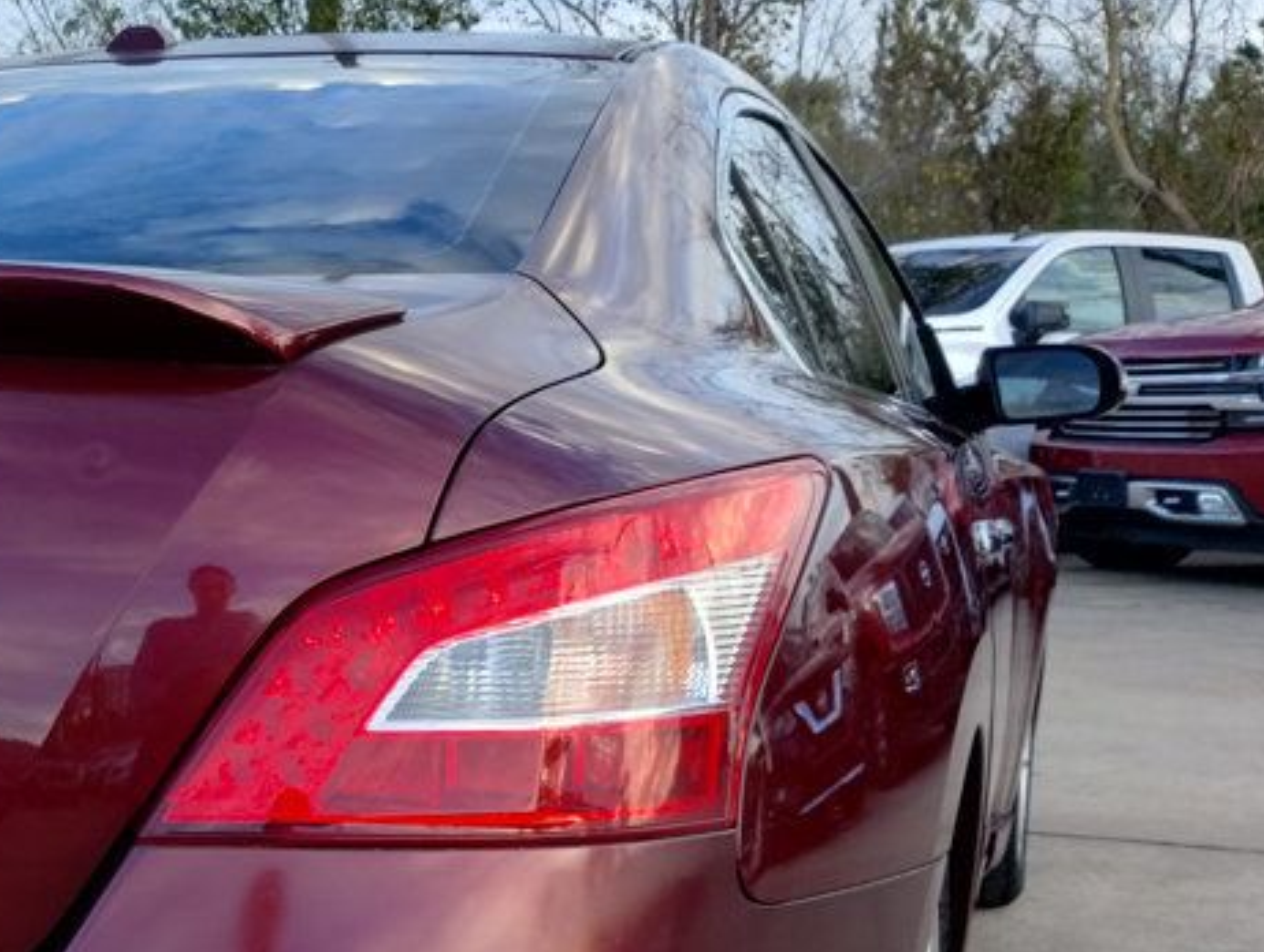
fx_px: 2267
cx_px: -41
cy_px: 833
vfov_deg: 23.2
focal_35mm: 62
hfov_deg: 28.9
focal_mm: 4.27
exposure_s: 1/120
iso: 184
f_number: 1.8
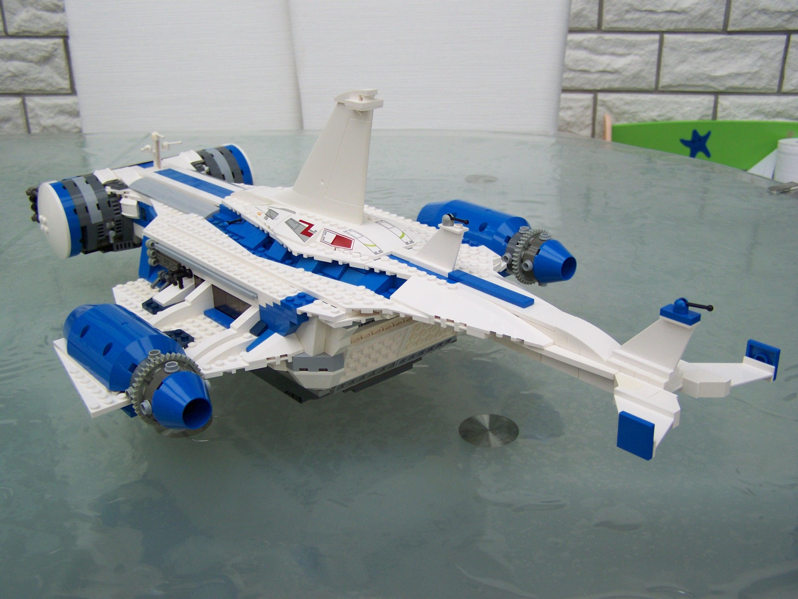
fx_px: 876
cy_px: 300
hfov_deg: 49.0
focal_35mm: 38
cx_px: 399
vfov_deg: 37.7
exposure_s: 1/200
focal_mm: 6.3
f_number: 2.8
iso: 64
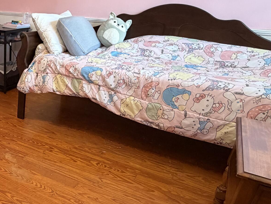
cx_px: 20
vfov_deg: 39.5
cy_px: 124
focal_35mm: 36
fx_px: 282
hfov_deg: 45.7
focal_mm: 2.22
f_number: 2.2
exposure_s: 1/60
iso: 250
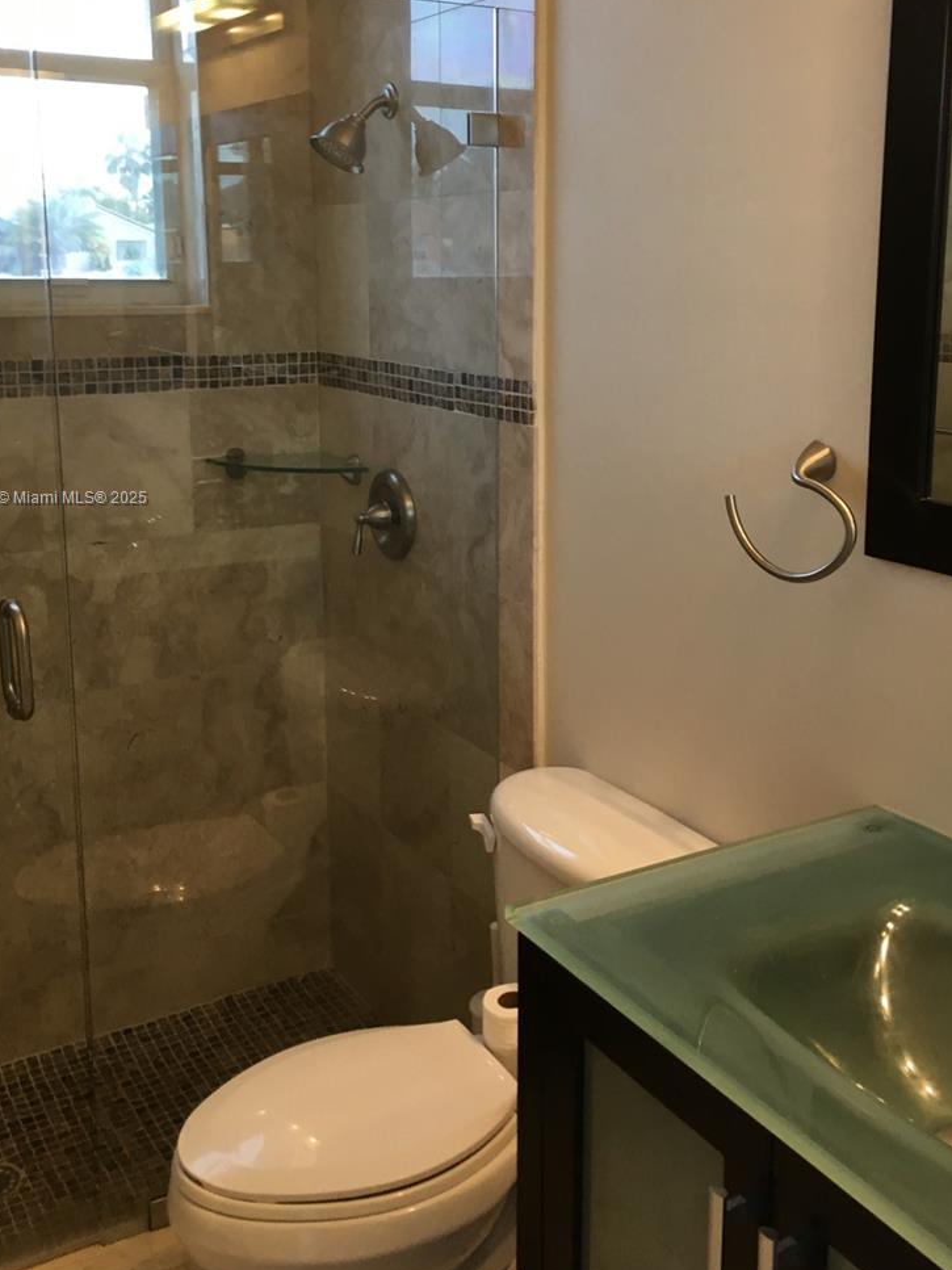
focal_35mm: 36
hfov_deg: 39.6
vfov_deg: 51.0
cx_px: 498
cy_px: 499
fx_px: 1320
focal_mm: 4.15
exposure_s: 1/30
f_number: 2.2
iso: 32
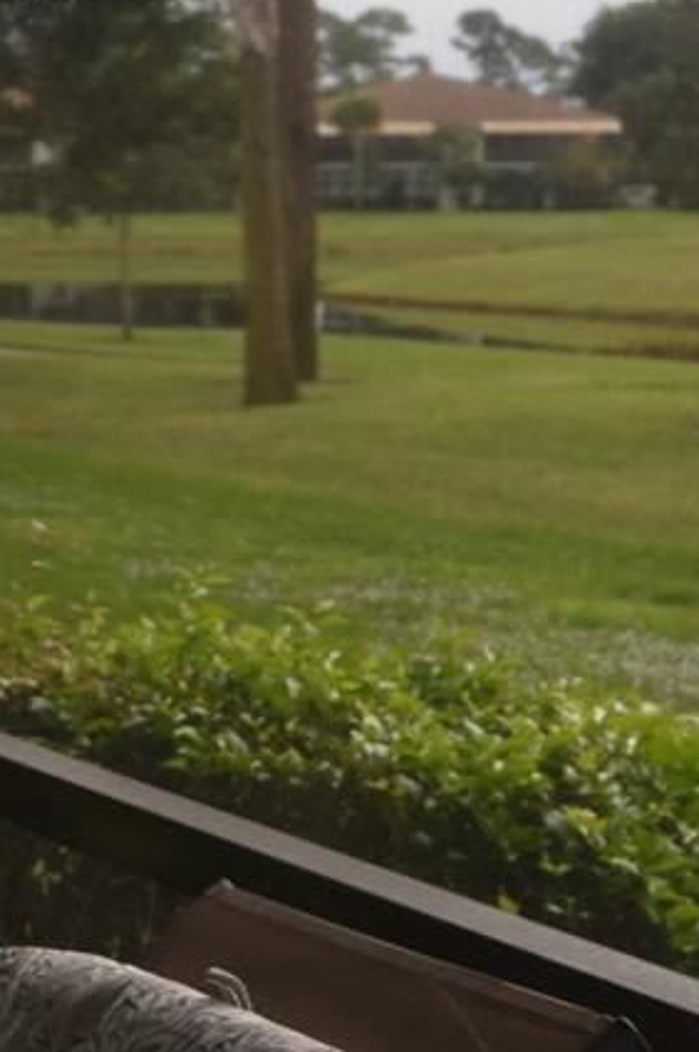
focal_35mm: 145
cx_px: -662
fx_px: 4230
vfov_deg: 14.1
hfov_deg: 8.9
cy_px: 386
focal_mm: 20
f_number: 5.6
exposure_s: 1/125
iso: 220
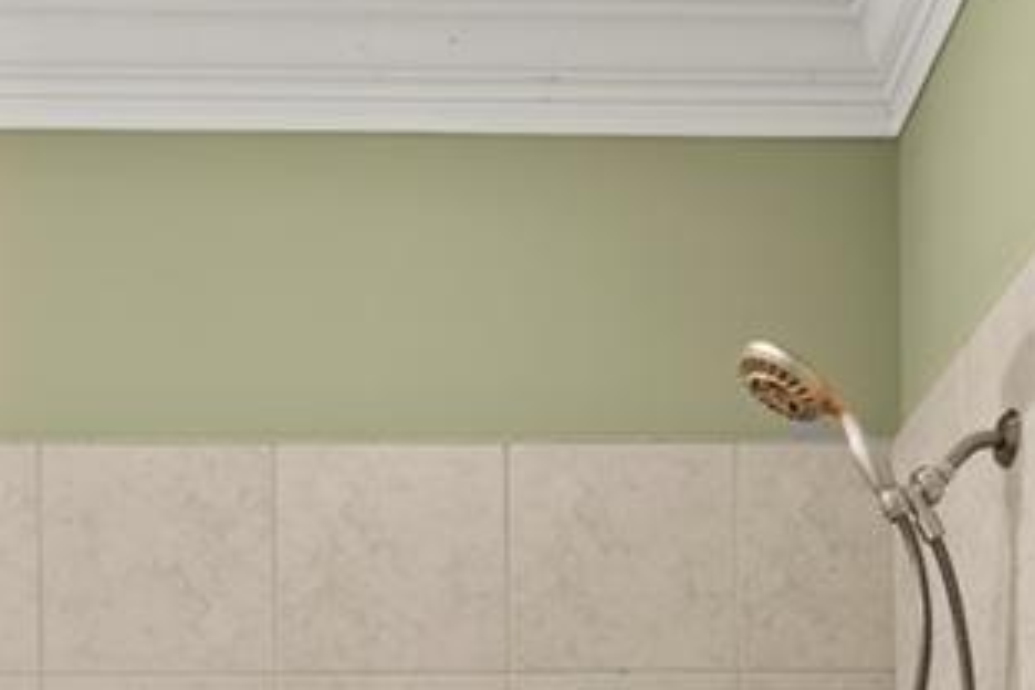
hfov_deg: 42.7
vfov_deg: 23.9
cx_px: 524
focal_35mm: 46
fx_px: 1322
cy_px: 1003
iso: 640
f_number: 10
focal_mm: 14
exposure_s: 1/1.67
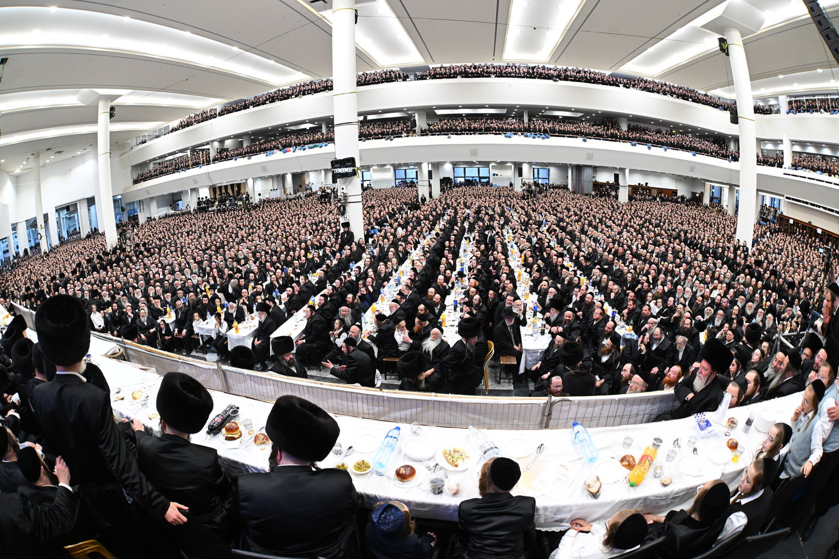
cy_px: 280
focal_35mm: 15
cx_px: 420
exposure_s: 1/320
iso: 2500
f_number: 5
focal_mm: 15
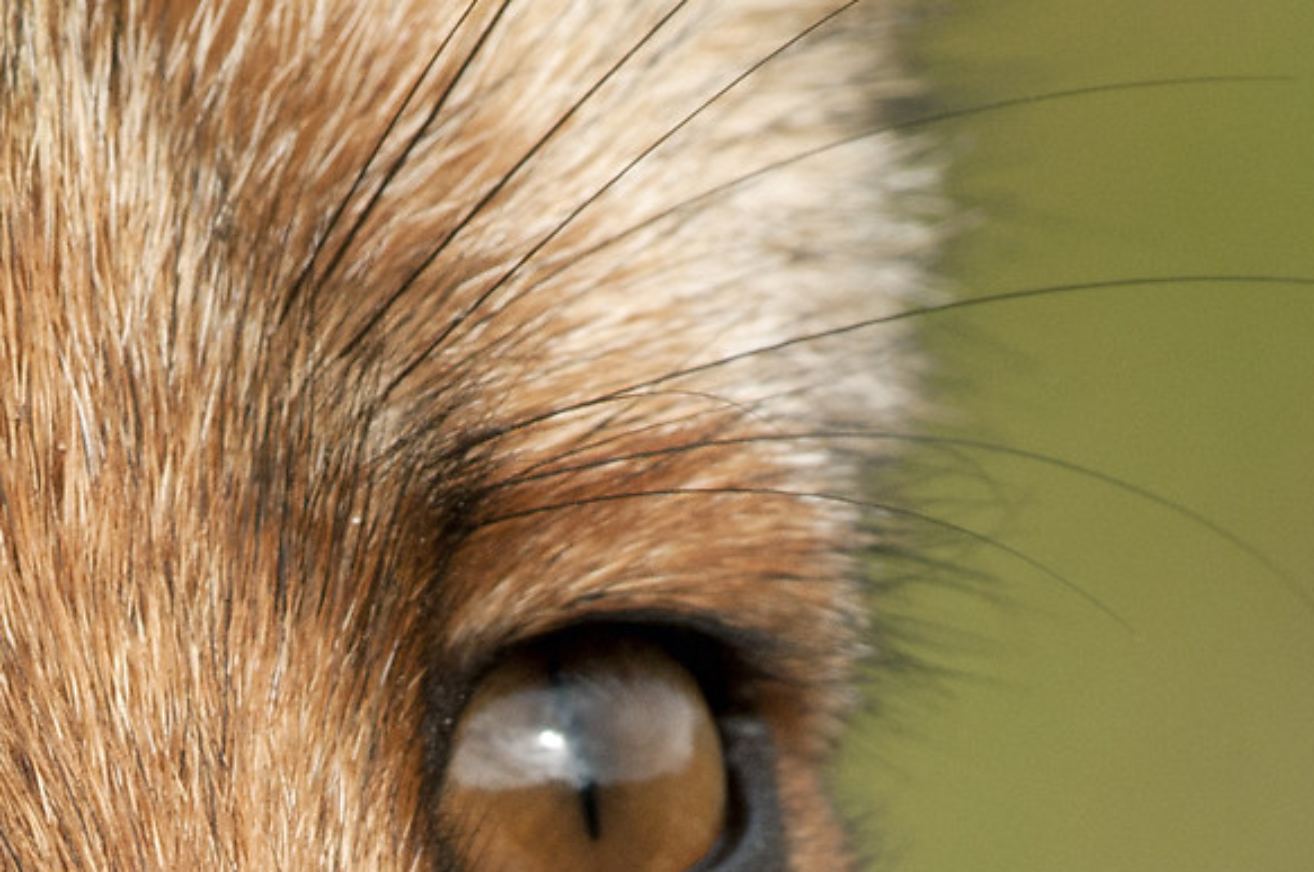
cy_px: 1706
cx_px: 140
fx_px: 67540
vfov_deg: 0.7
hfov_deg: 1.1
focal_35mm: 1853
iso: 250
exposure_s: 1/160
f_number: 13
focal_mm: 300
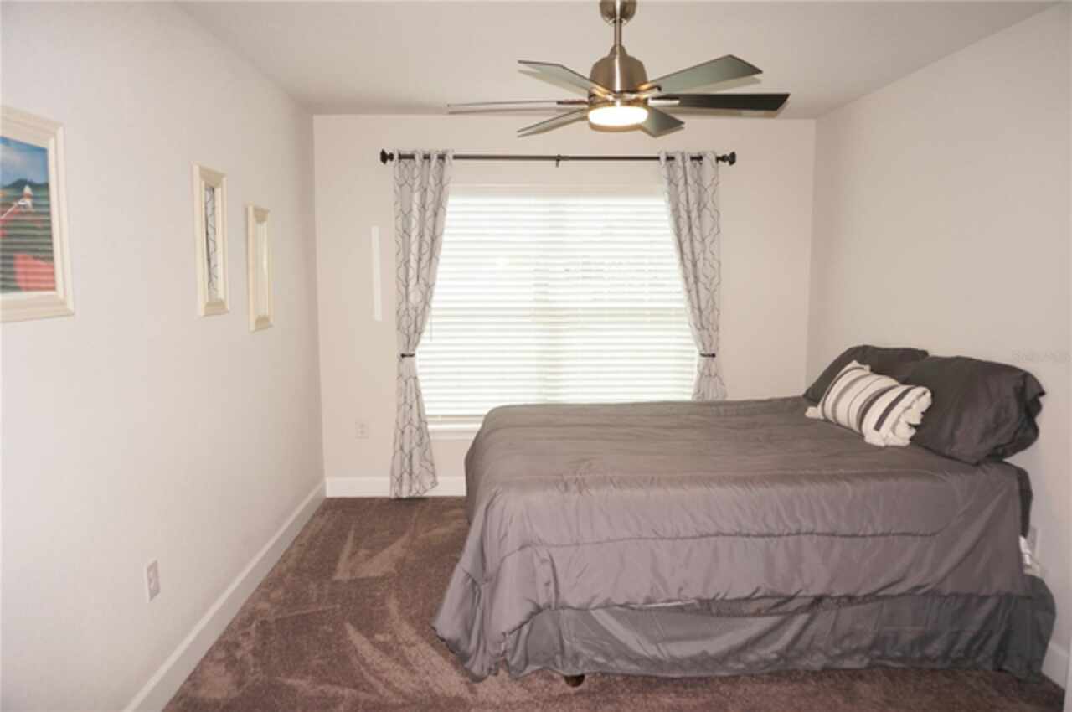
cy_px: 356
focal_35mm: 24
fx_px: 714
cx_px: 536
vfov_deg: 53.0
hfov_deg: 73.8
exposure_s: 1/160
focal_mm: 16
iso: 250
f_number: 4
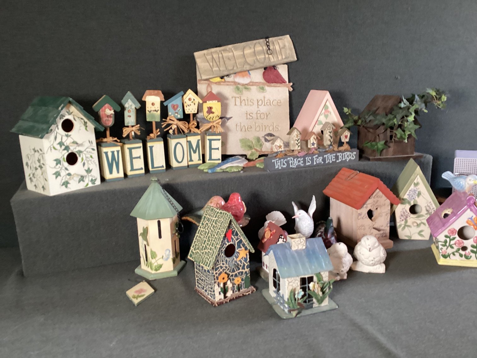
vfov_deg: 45.4
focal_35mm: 31
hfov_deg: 58.3
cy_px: 179
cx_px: 238
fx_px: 427
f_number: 2.4
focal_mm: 3.3
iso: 320
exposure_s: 1/60
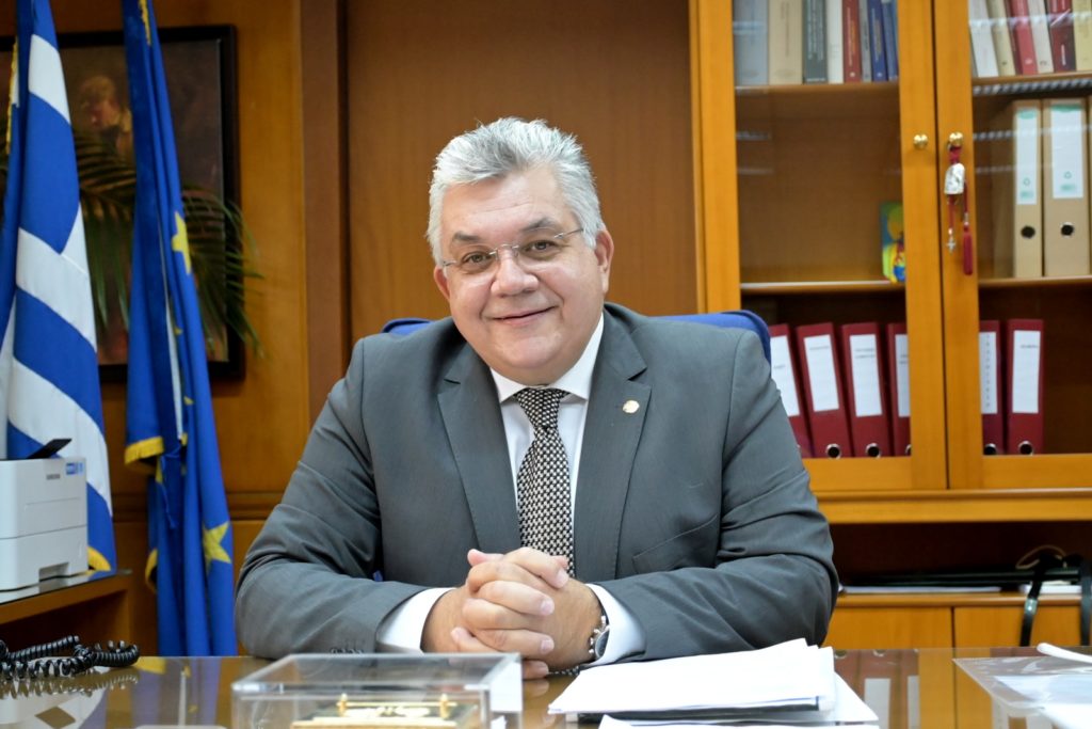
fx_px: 1577
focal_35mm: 52
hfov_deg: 38.2
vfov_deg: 26.0
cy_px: 364
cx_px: 546
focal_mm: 35
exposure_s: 1/160
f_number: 4.2
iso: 6400
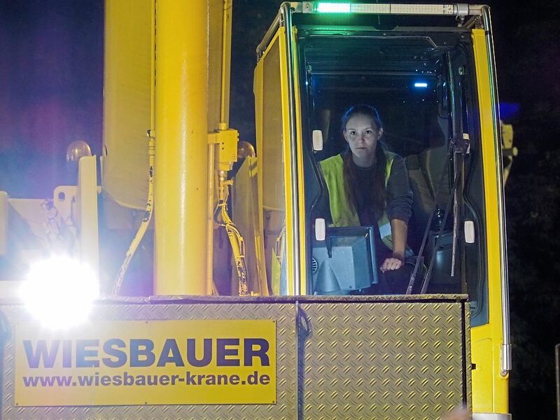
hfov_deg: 10.7
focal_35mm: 184
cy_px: 210
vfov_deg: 8.1
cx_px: 280
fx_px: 2977
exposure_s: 1/8
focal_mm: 92
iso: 3200
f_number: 5.6
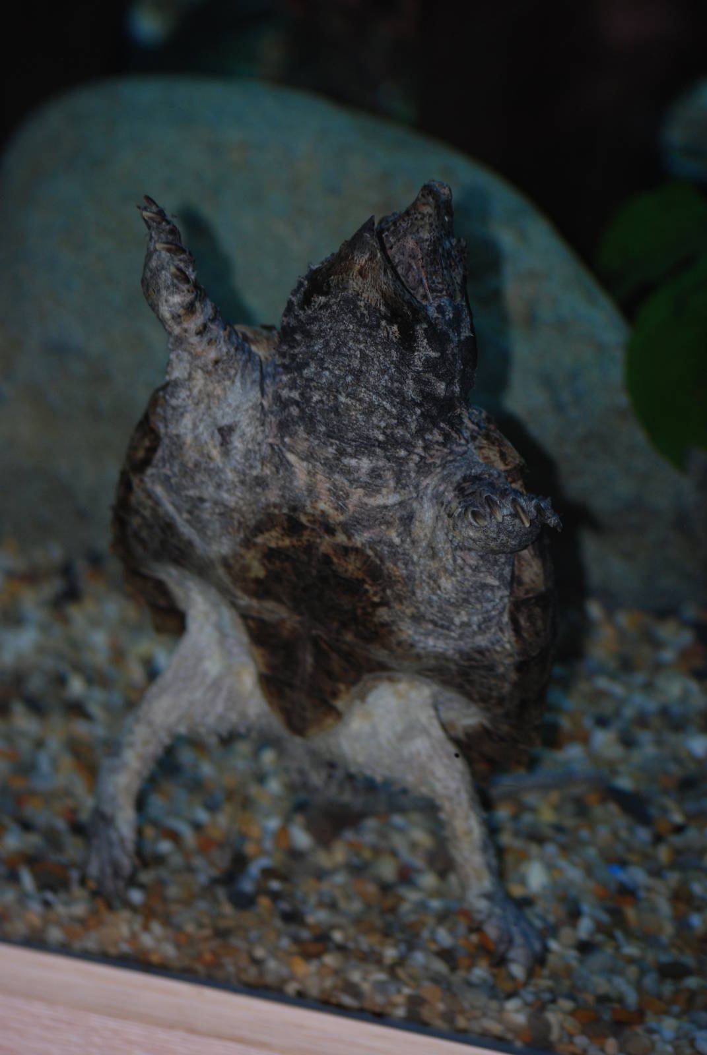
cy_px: 528
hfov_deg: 9.2
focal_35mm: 150
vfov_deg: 13.7
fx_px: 4406
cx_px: 354
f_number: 4.2
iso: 200
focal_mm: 100
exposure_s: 1/60
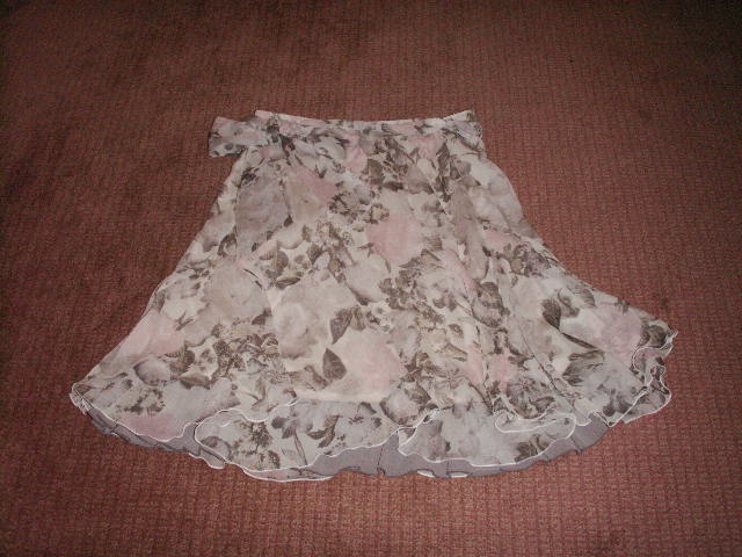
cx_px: 371
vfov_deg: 38.7
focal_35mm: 37
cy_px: 278
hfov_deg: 50.1
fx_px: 793
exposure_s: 1/40
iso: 160
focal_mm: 7.7
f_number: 3.5
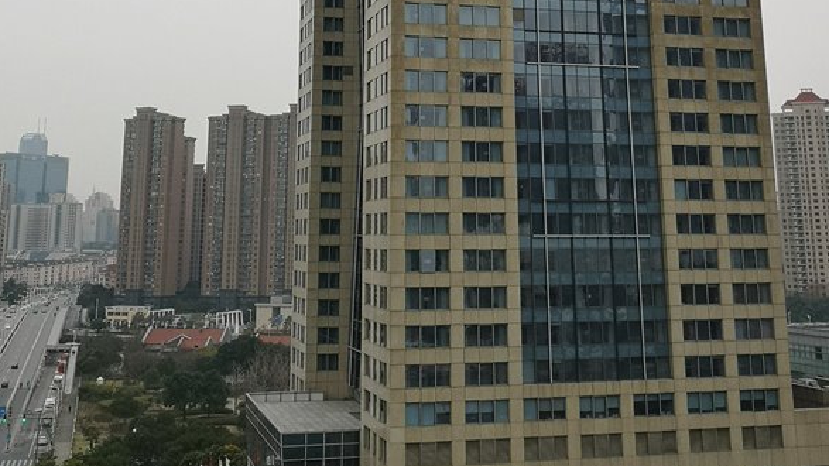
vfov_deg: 21.6
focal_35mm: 52
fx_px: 1143
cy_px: -78
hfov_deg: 39.9
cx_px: 418
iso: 50
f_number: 1.8
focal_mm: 3.95
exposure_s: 1/898
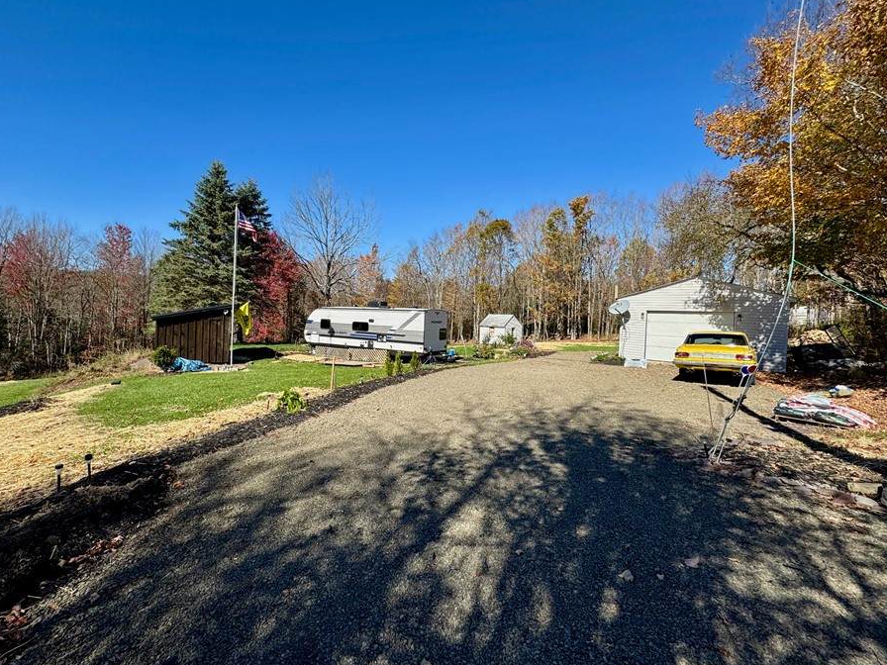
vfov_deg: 78.0
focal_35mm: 16
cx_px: 391
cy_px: 308
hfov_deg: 94.1
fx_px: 410
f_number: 2.2
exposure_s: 1/1600
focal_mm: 2.22
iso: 50
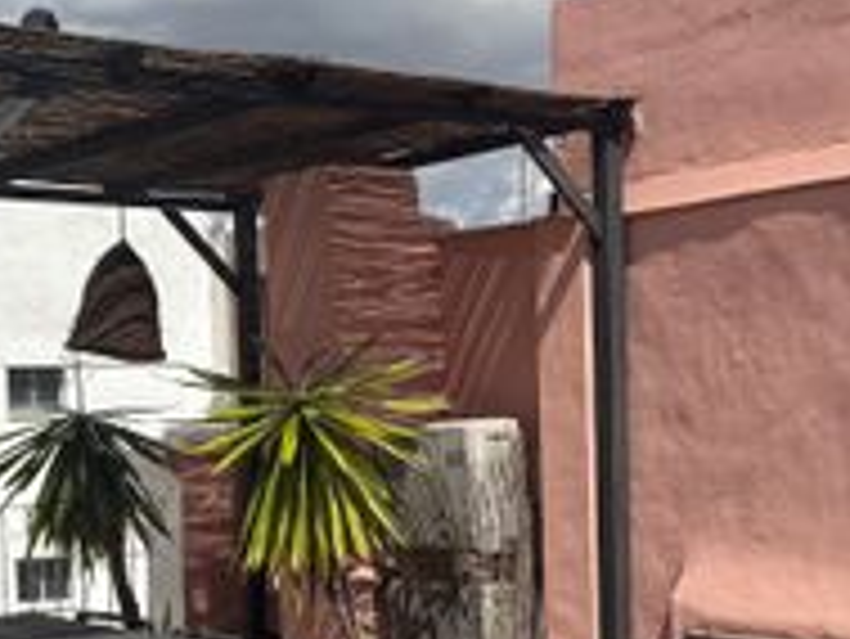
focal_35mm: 76
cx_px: 445
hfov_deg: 25.6
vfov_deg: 19.1
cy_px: 558
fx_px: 1867
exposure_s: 1/7353
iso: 80
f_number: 1.78
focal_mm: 6.76
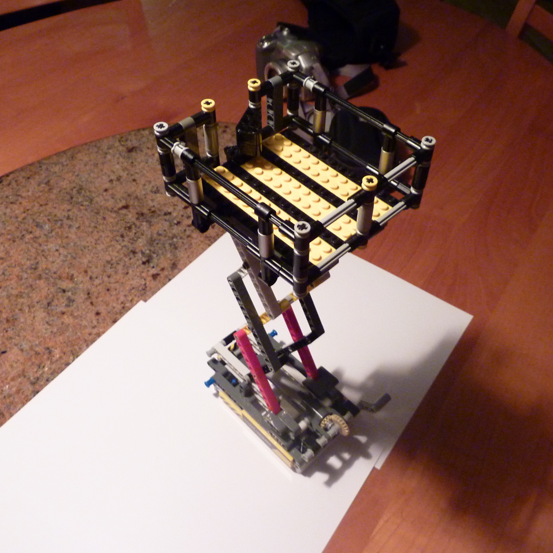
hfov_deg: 53.9
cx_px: 311
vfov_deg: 54.0
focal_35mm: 30
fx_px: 542
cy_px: 277
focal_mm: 4.1
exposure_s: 1/13
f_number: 3.3
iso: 400
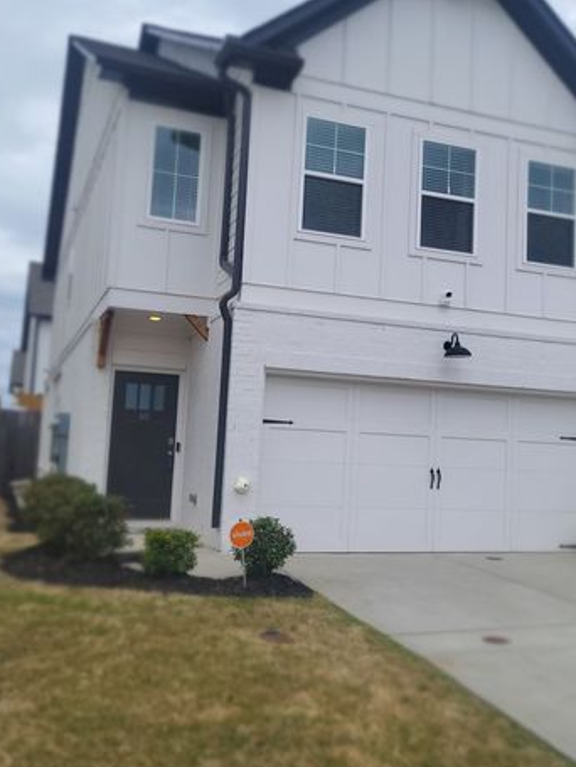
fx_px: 843
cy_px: 371
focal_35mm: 38
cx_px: 350
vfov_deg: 49.0
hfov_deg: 37.6
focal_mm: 5.4
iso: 40
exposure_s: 1/1529
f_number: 1.8
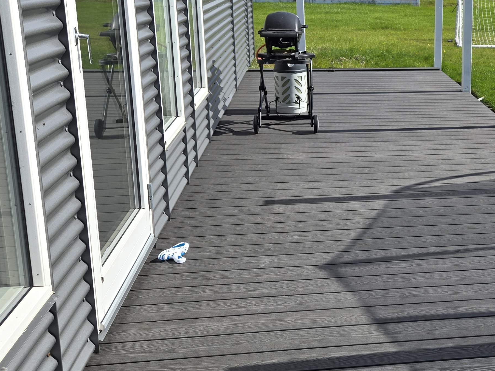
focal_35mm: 51
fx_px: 729
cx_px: 449
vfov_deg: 28.5
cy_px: 141
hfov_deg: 35.2
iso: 25
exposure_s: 1/2359
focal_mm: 5.4
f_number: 1.8
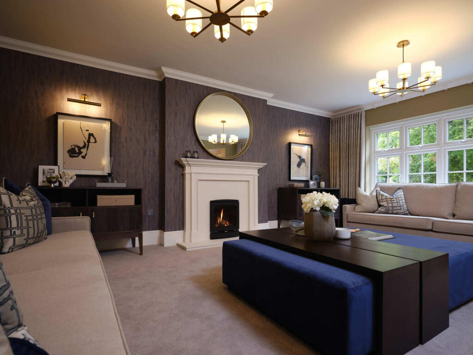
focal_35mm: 18
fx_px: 246
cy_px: 178
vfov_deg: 71.6
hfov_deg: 87.8
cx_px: 236
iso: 250
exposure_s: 1/6
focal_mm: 23
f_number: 8
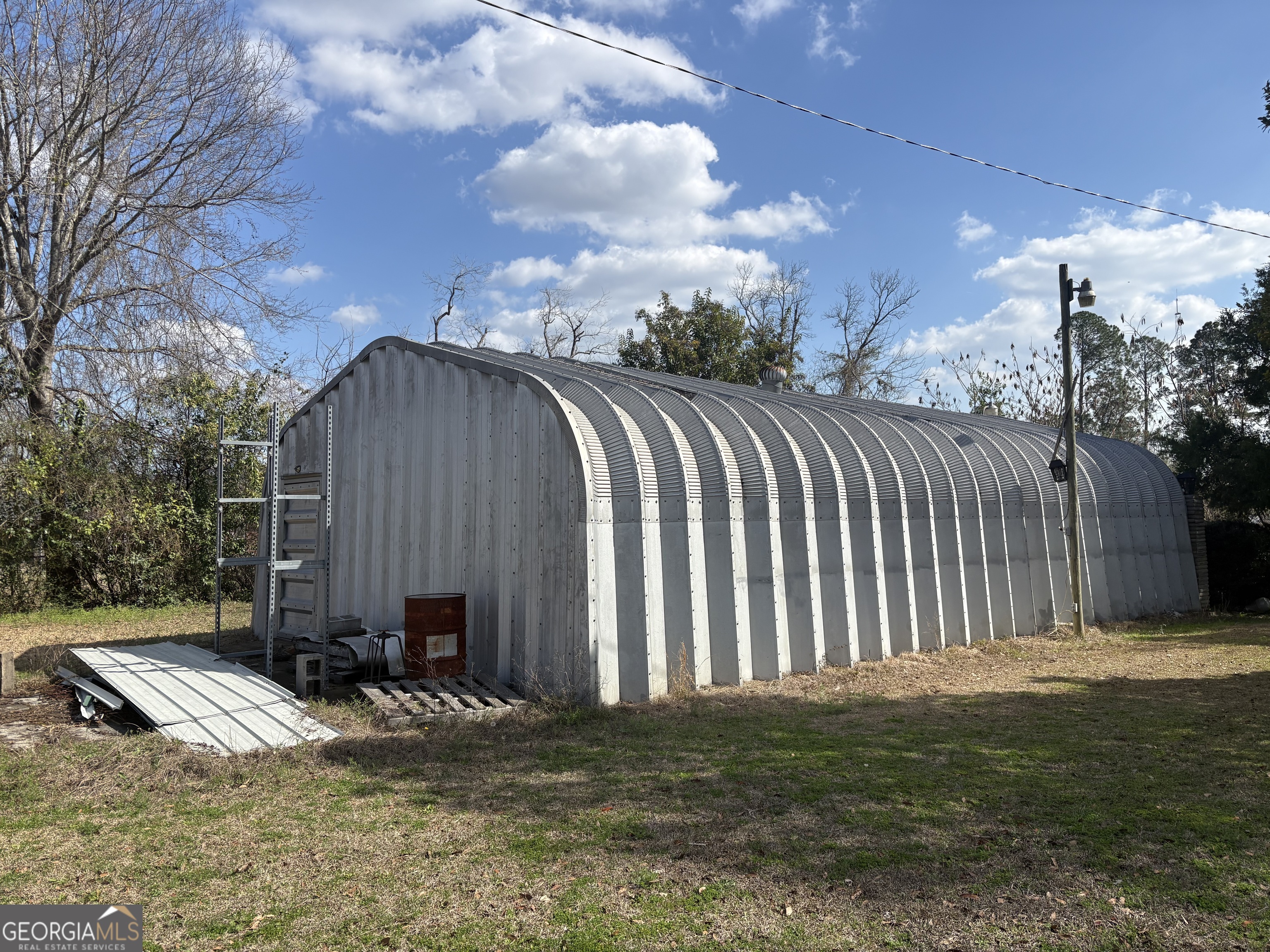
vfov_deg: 53.1
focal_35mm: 26
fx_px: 954
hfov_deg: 67.3
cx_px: 635
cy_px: 476
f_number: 1.6
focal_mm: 5.96
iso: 50
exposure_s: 1/4065
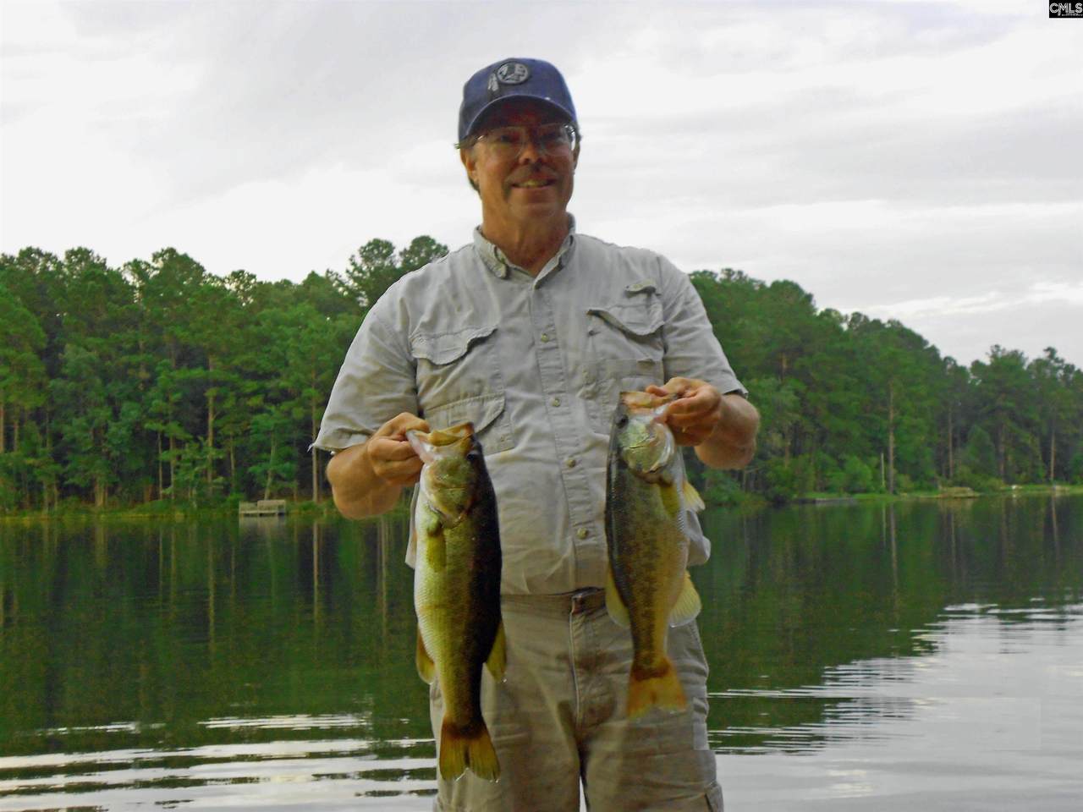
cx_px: 542
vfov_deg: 26.1
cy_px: 406
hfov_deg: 34.3
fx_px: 1752
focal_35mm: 56
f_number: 4.9
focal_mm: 10
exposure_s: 1/30
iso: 160
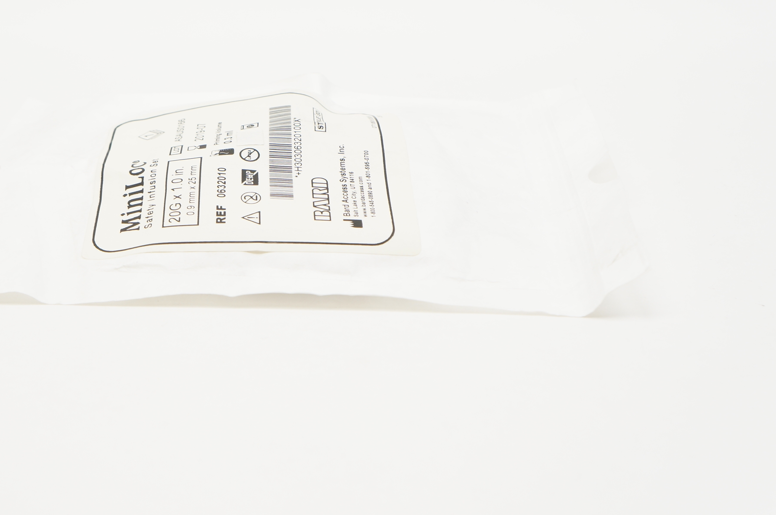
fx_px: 1371
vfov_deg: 21.2
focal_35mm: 64
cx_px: 281
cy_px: 178
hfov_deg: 31.4
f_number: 6.3
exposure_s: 1/50
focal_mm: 31
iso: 400
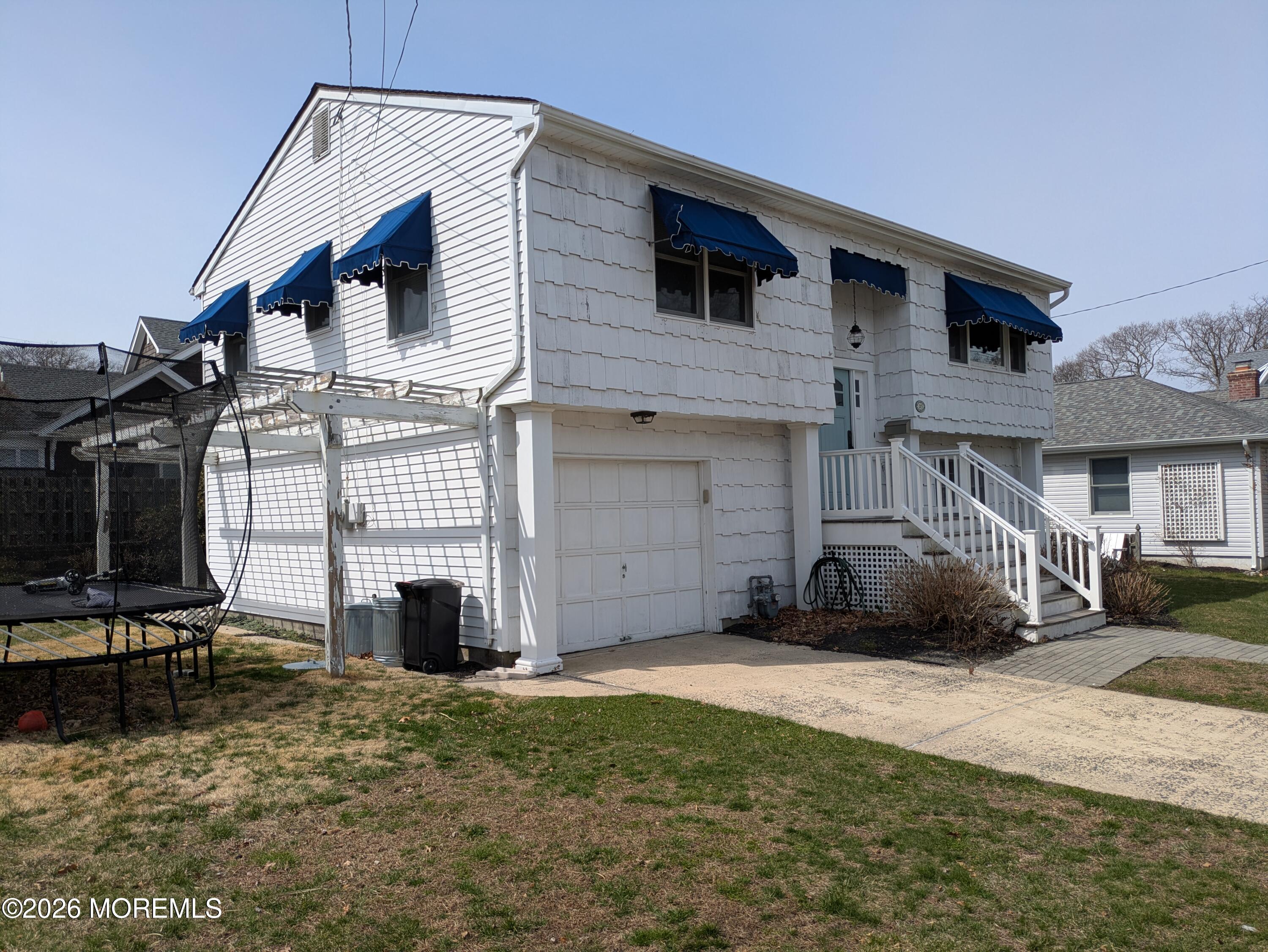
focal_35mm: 25
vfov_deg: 54.9
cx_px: 634
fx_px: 916
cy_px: 476
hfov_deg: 69.4
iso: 50
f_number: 1.89
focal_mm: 5.43
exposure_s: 1/2222
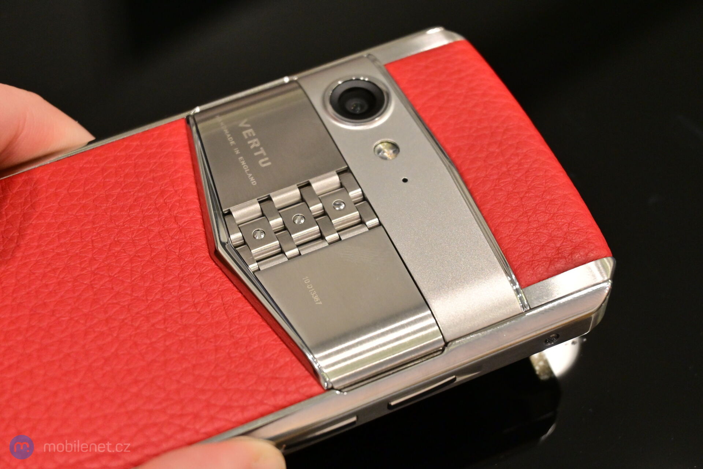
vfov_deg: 18.2
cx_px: 352
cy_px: 234
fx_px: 1464
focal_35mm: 75
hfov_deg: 27.0
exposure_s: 1/80
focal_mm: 50
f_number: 6.3
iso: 1600
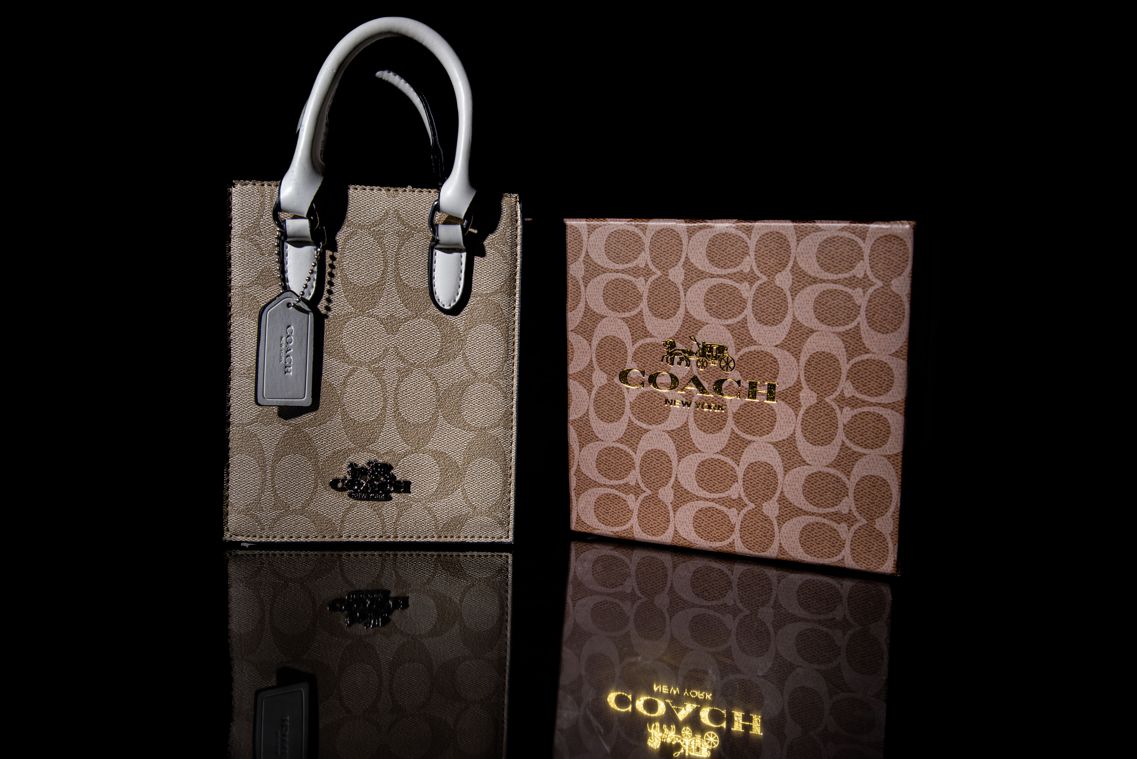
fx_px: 1200
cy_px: 380
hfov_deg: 50.7
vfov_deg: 35.1
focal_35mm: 38
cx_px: 568
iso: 200
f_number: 5.6
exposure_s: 1/100
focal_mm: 38
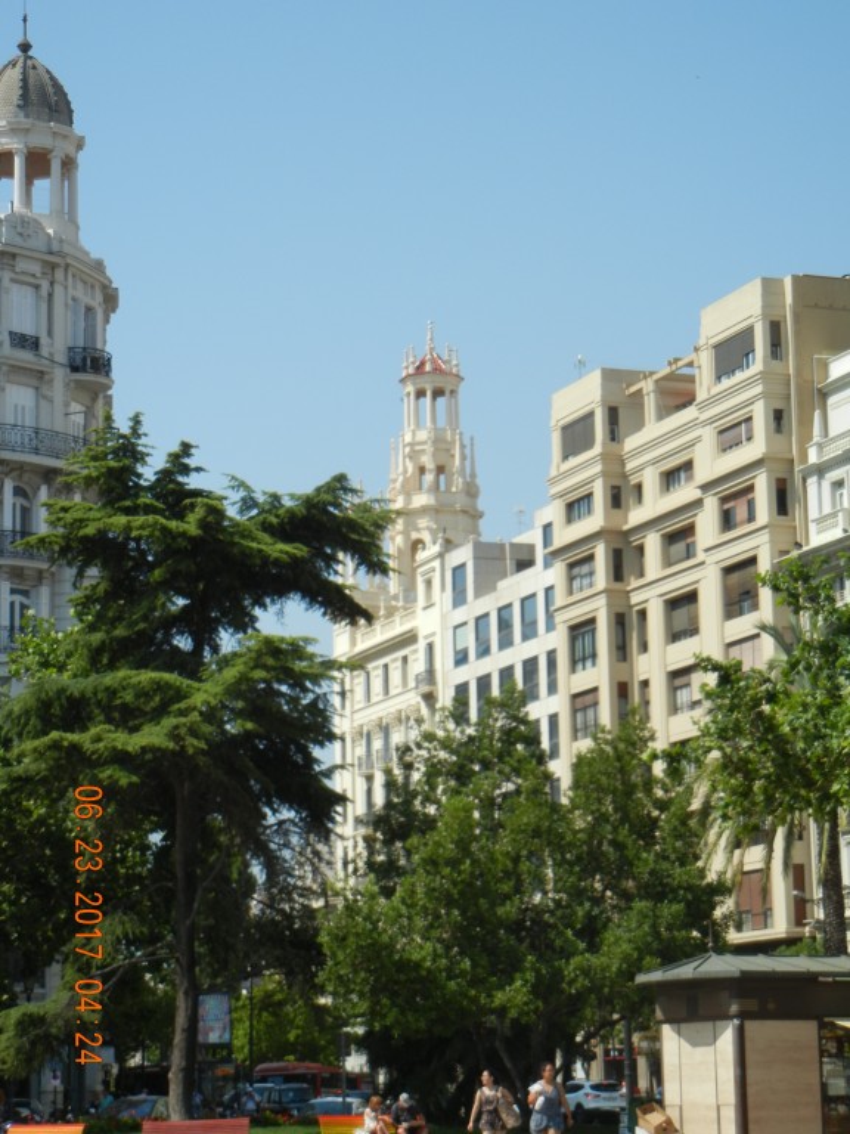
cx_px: 425
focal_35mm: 89
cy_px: 567
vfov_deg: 22.0
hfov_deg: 16.6
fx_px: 2914
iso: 160
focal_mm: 16
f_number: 4.4
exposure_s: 1/963
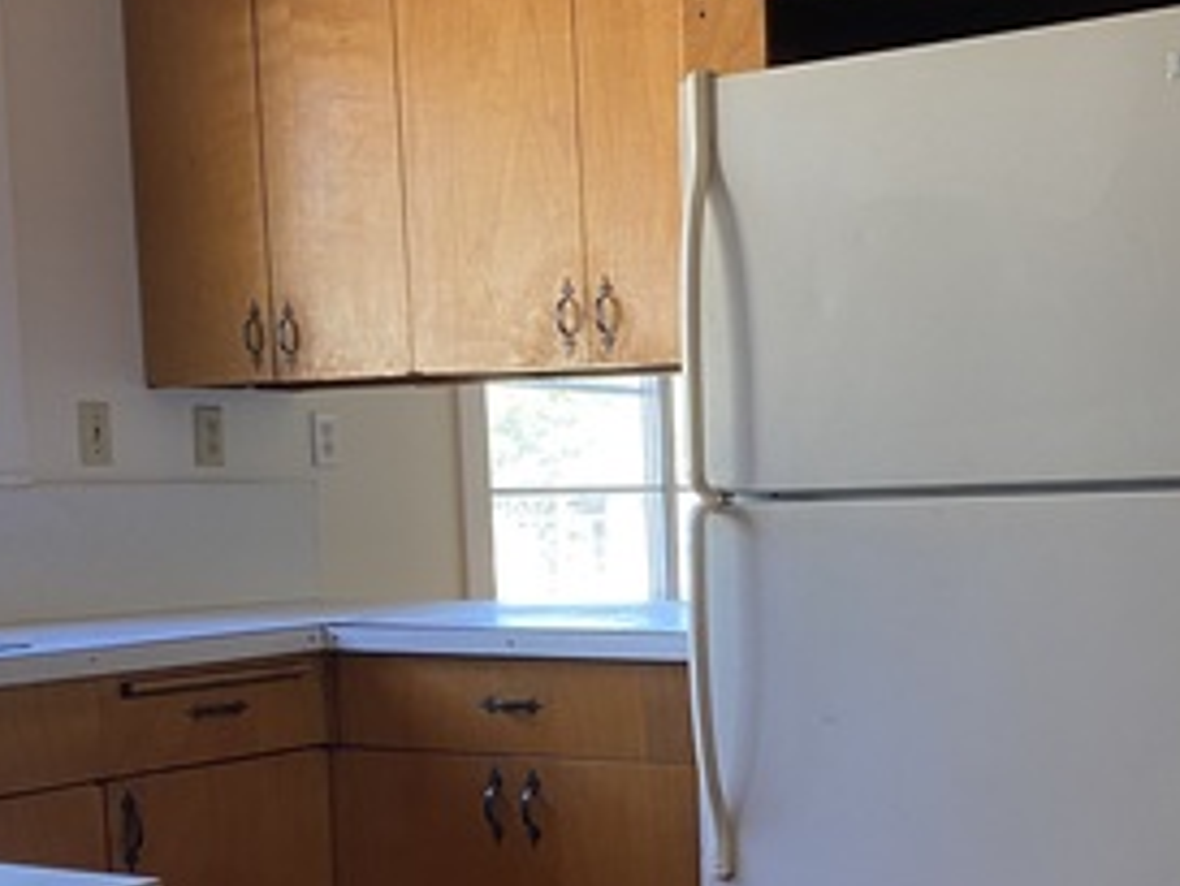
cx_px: 916
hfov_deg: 31.0
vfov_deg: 23.7
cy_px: 700
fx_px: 2080
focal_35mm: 61
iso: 160
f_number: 1.8
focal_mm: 4.25
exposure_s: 1/60
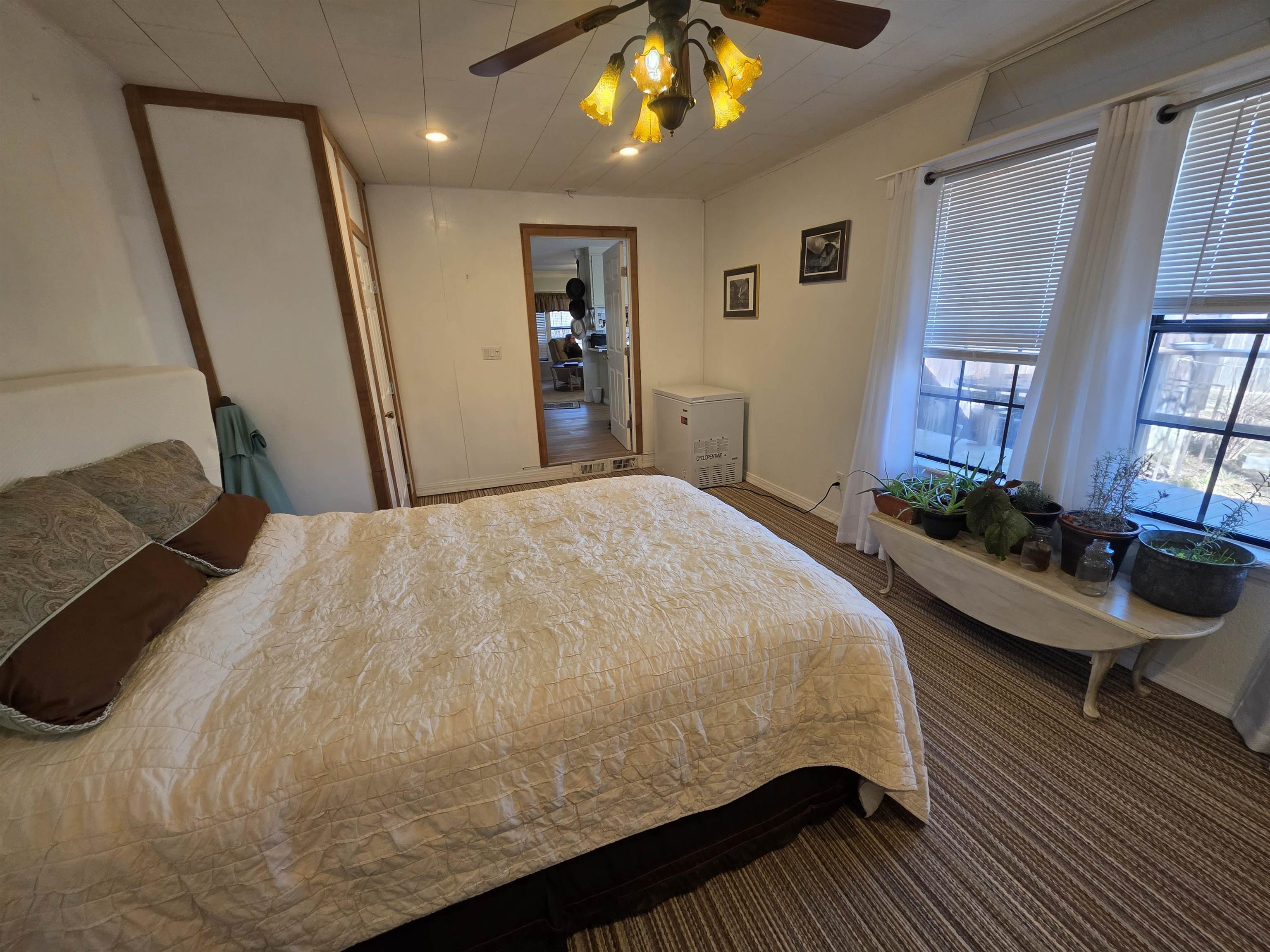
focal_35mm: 13
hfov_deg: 106.2
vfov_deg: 89.9
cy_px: 476
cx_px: 635
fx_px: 477
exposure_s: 1/120
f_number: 1.9
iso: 200
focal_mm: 2.2
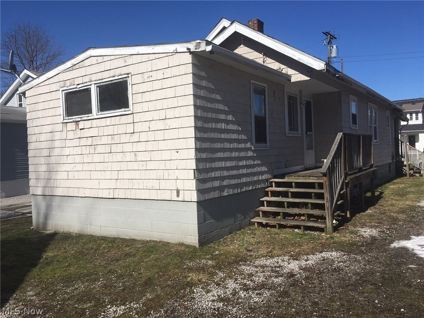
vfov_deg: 48.2
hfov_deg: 61.7
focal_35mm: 29
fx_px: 355
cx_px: 212
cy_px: 159
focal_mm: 4.15
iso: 25
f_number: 2.2
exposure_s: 1/3344
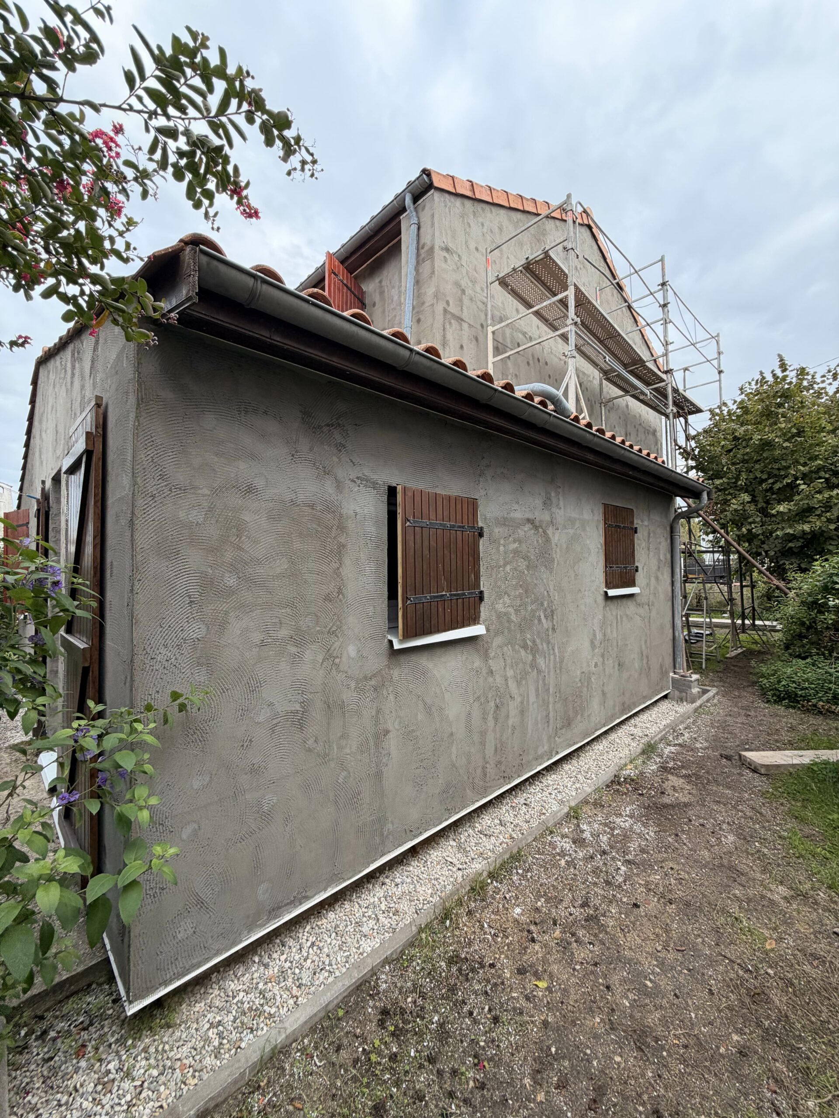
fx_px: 452
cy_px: 559
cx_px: 420
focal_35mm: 14
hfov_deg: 85.7
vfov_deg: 102.1
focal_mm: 2.22
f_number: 2.2
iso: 40
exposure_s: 1/196
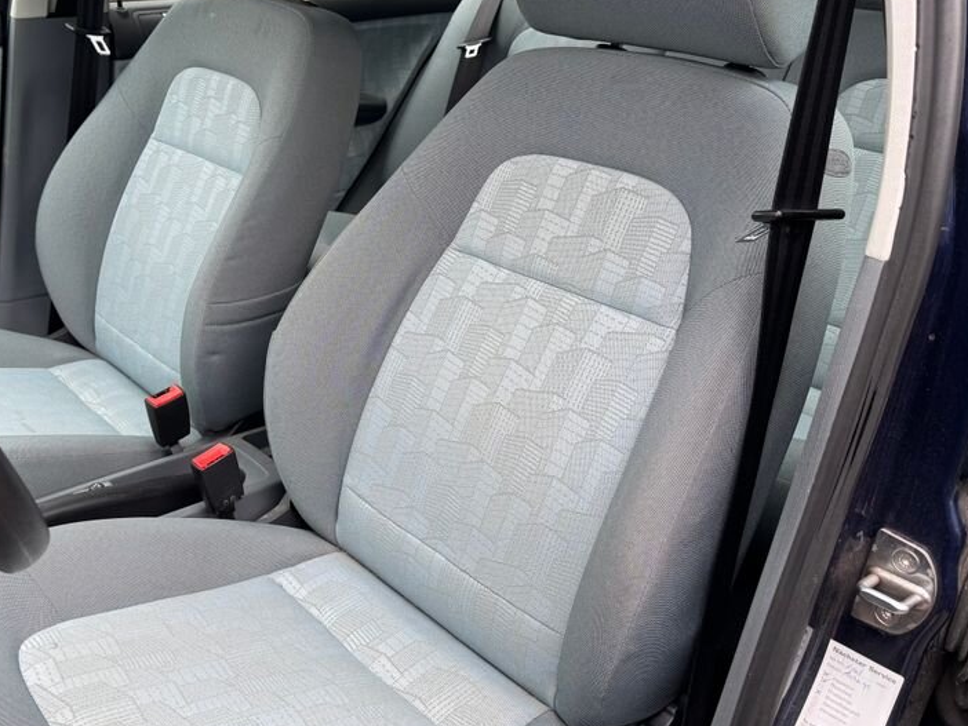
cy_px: 321
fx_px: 979
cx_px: 316
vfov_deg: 40.7
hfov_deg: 51.5
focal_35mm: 35
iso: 125
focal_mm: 6.76
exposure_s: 1/121
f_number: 1.78
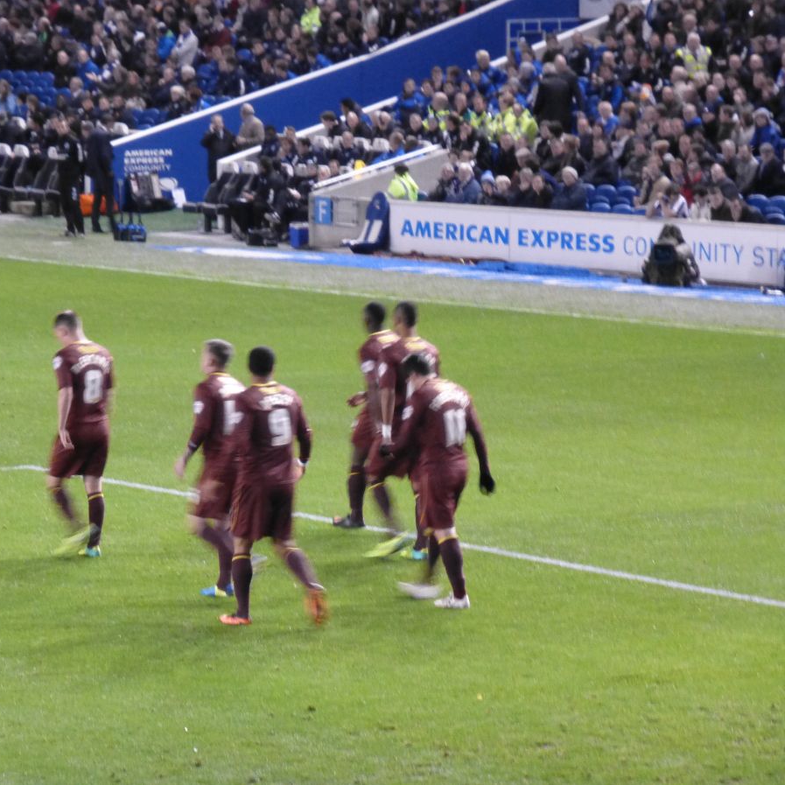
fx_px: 5337
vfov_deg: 8.4
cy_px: 393
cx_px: 274
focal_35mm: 208
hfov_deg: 8.4
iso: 800
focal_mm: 31.3
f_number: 5.4
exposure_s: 1/20
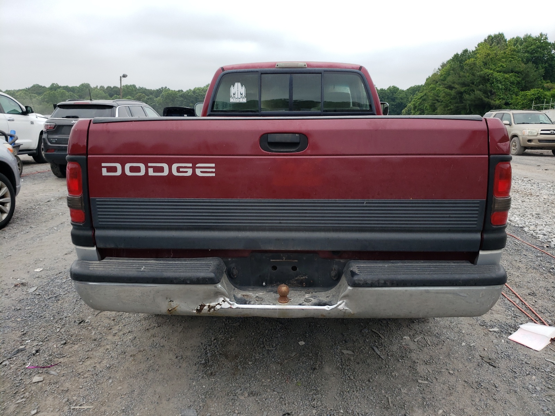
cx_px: 278
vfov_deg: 53.1
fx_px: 417
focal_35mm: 26
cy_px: 208
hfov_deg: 67.3
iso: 50
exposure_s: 1/667
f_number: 1.5
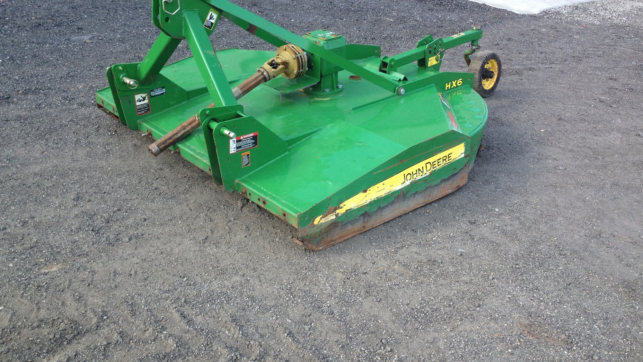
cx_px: 328
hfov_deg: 51.6
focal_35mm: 39
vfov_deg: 30.4
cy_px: 151
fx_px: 665
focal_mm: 4.28
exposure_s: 1/326
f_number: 2.4
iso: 50
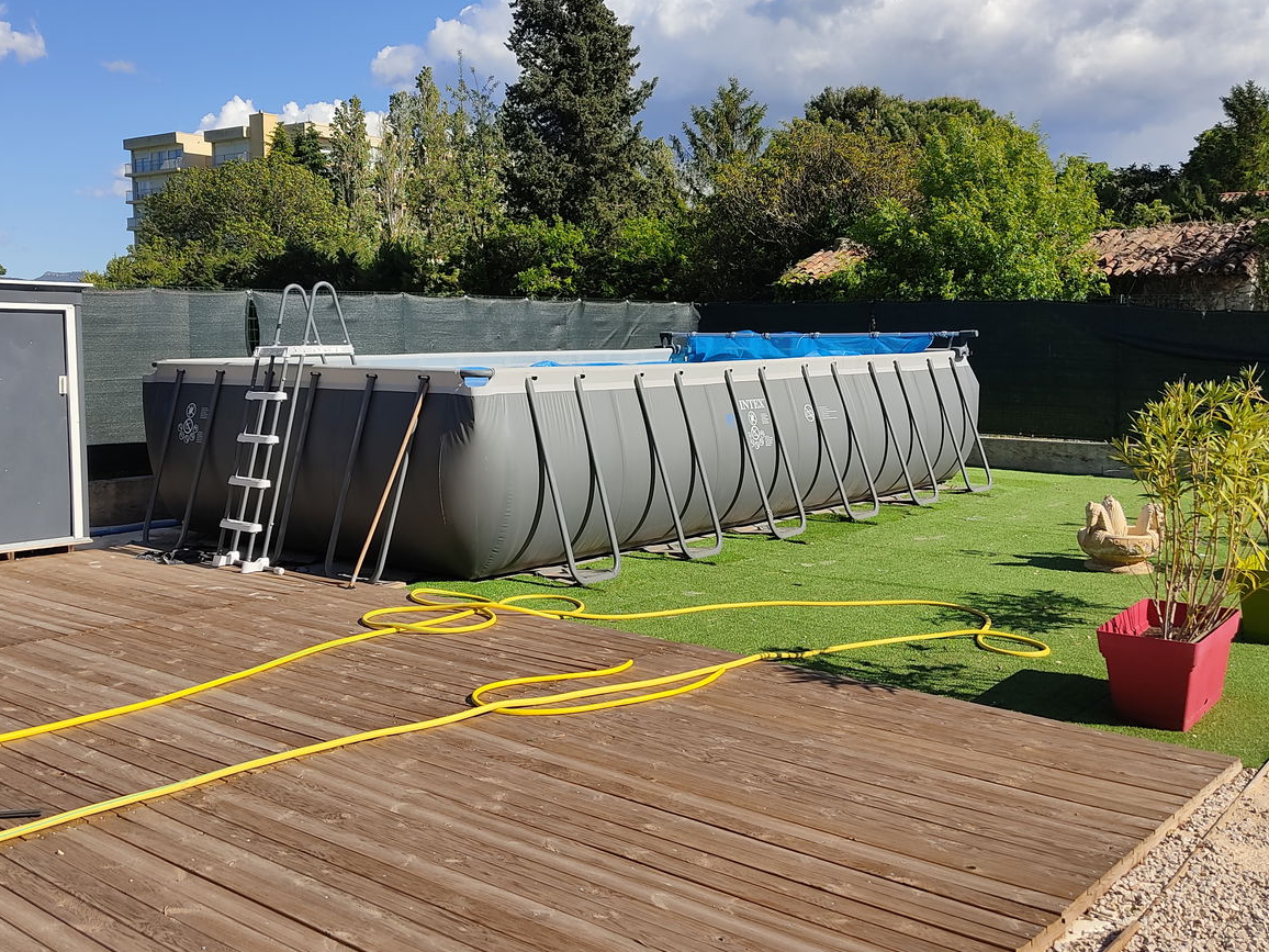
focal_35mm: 36
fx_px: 1320
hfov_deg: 51.2
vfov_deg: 39.6
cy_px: 437
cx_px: 559
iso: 100
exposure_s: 1/1473
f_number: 1.79
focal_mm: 4.74
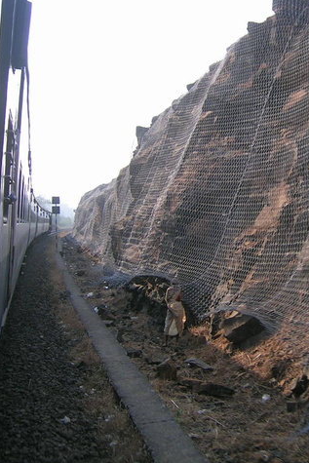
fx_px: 630
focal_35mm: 49
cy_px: 230
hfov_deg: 26.6
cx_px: 277
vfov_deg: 40.3
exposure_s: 1/373
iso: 50
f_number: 2.8
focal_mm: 5.4
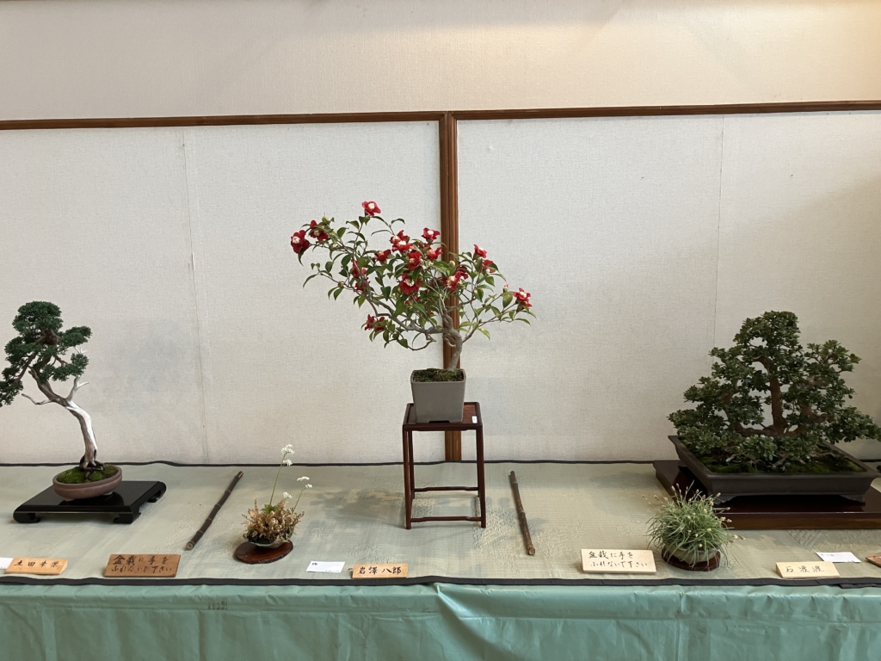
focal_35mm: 28
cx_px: 440
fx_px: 713
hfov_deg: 63.4
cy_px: 330
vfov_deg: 49.7
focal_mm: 3.99
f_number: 1.8
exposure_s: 1/50
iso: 100
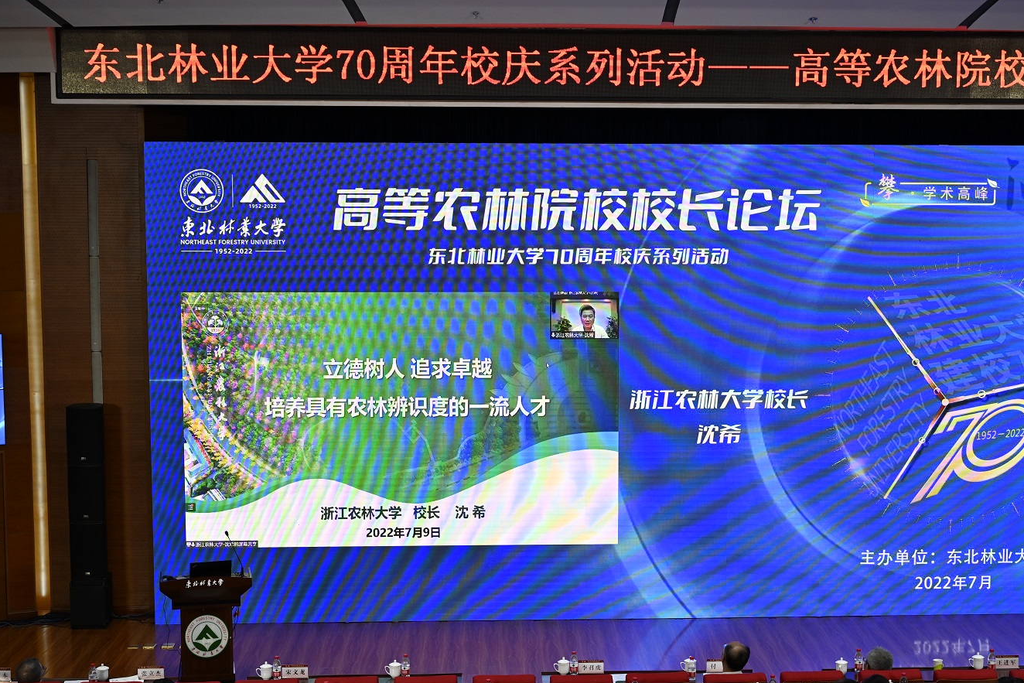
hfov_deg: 34.4
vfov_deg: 23.4
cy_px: 377
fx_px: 1650
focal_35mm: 58
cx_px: 590
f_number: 5
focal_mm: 40
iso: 500
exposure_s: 1/100
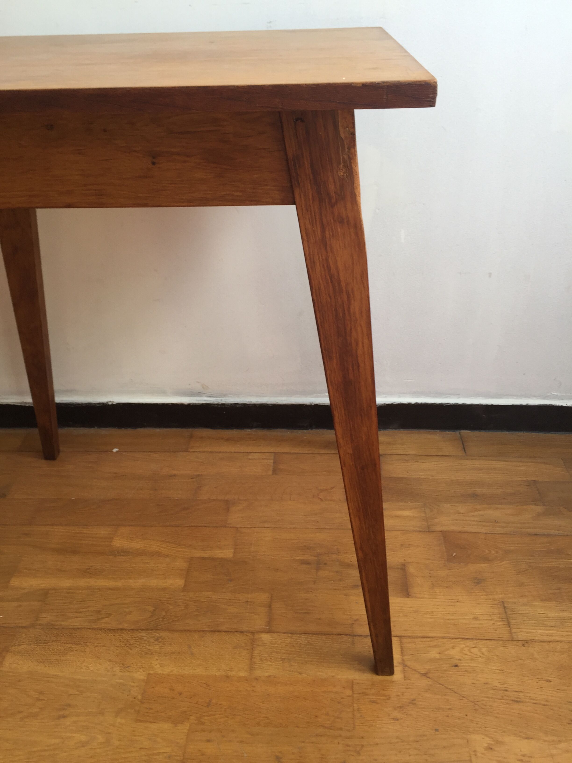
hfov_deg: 48.2
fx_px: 639
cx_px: 286
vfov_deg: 61.7
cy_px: 382
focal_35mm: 29
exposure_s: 1/50
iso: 32
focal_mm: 4.15
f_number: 2.2
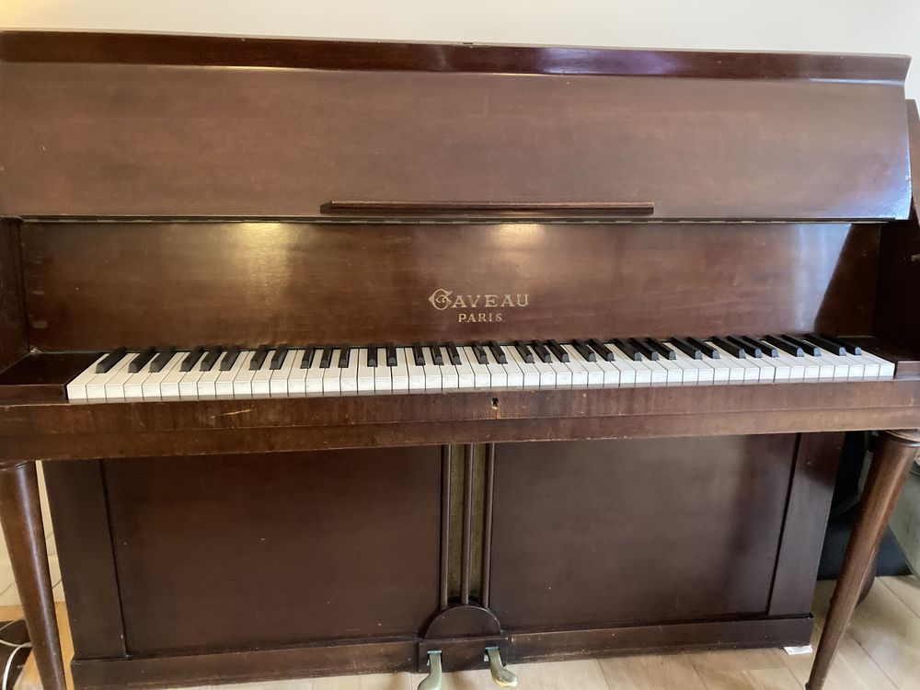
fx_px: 744
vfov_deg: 49.7
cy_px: 345
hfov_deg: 63.4
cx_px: 460
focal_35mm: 28
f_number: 1.8
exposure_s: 1/25
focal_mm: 3.99
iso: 500
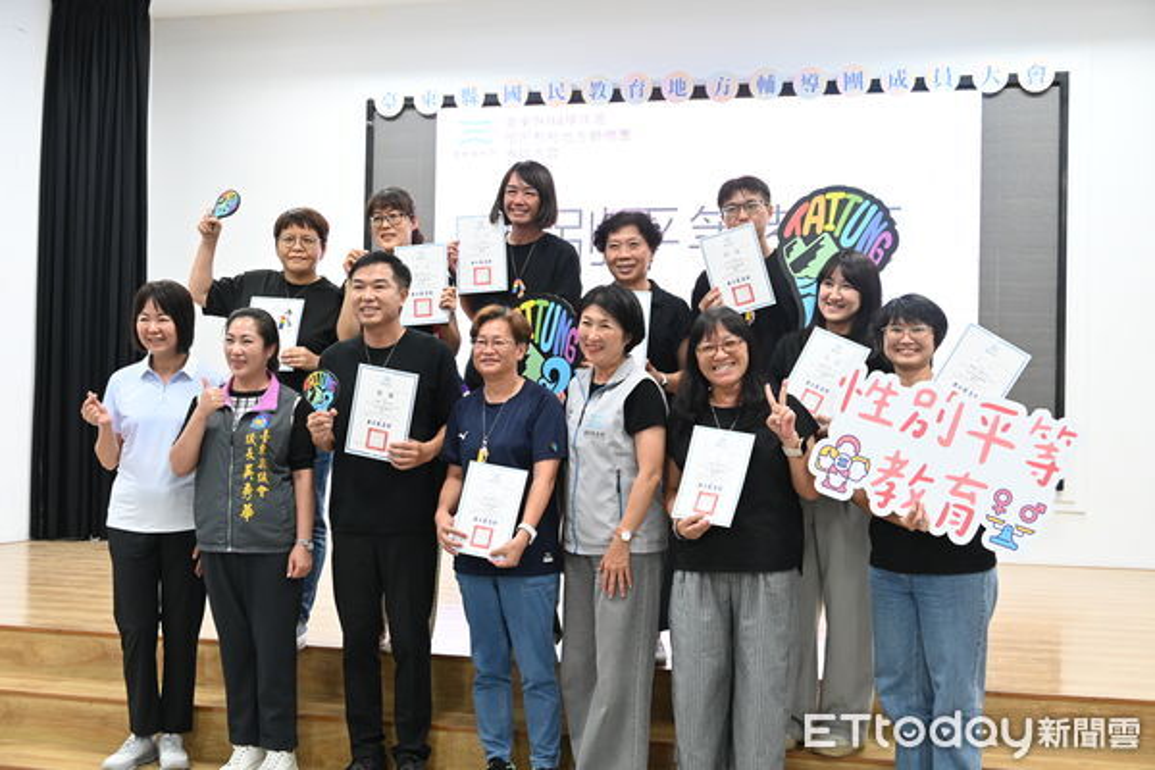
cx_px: 578
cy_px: 385
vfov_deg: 31.9
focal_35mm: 42
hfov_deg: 46.4
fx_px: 1347
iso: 3200
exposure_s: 1/80
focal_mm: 42
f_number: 5.3
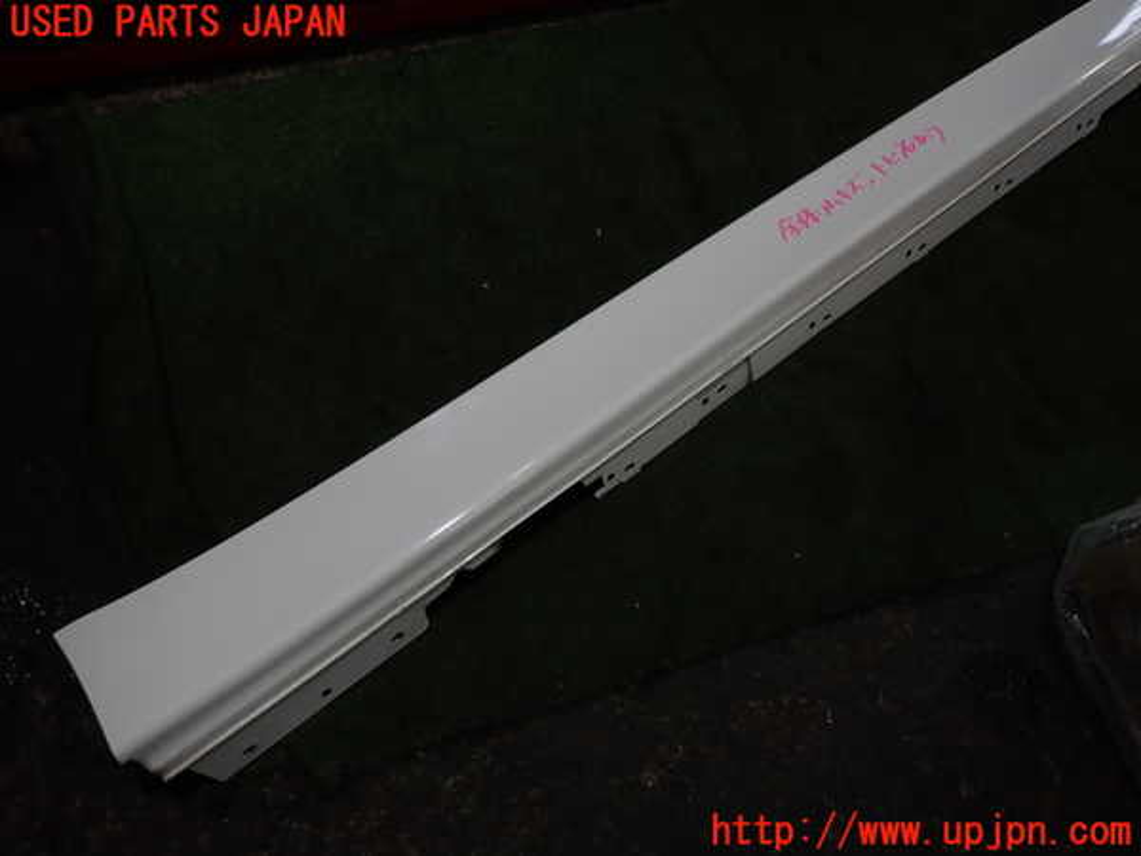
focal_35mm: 25
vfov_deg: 54.9
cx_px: 570
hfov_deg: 69.4
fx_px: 824
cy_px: 428
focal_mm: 4.5
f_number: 2
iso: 125
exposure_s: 1/60
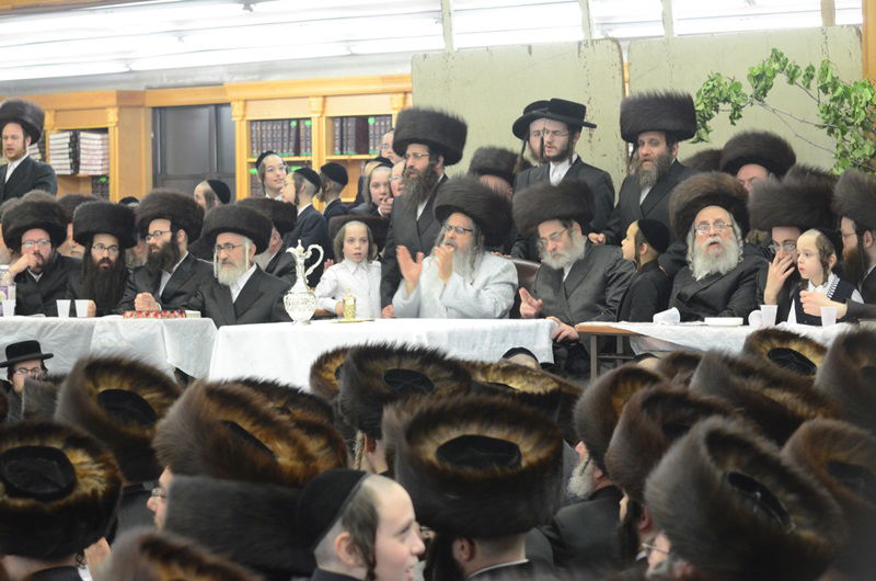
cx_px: 438
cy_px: 290
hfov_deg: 19.5
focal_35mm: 105
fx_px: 2550
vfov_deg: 13.0
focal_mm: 70
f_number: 5.6
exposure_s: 1/50
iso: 1600
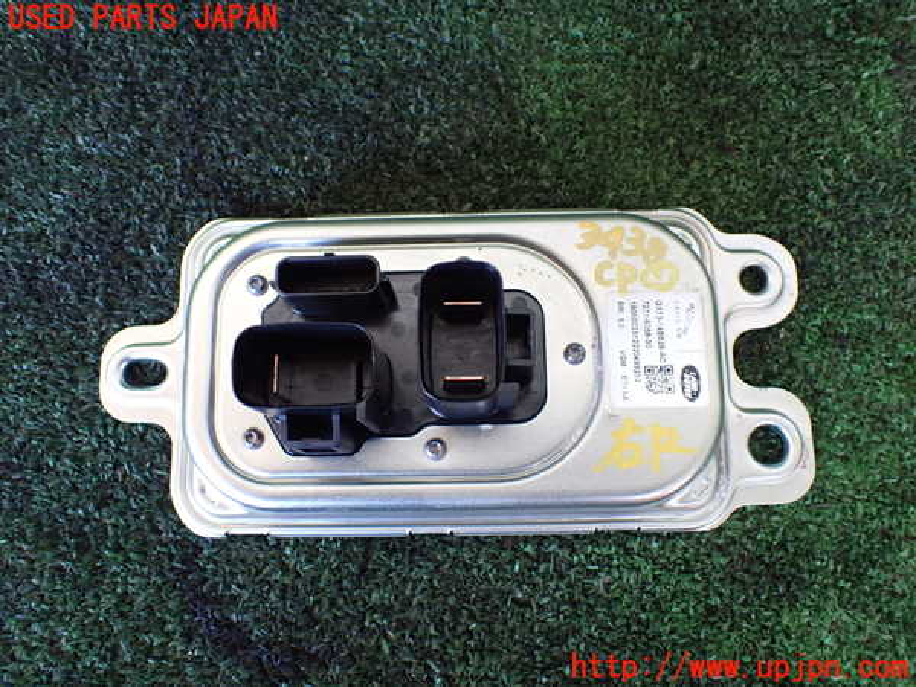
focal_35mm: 30
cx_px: 458
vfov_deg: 46.8
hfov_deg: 60.0
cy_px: 344
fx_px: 794
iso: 640
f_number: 2.3
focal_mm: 5.4
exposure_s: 1/125
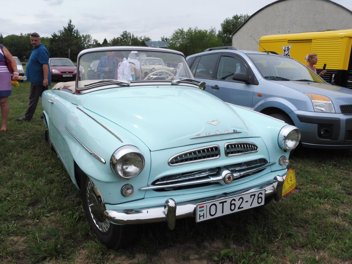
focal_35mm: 30
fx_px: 305
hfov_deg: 60.0
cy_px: 132
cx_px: 176
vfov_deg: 46.8
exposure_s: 1/640
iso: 100
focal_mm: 5.4
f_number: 4.5
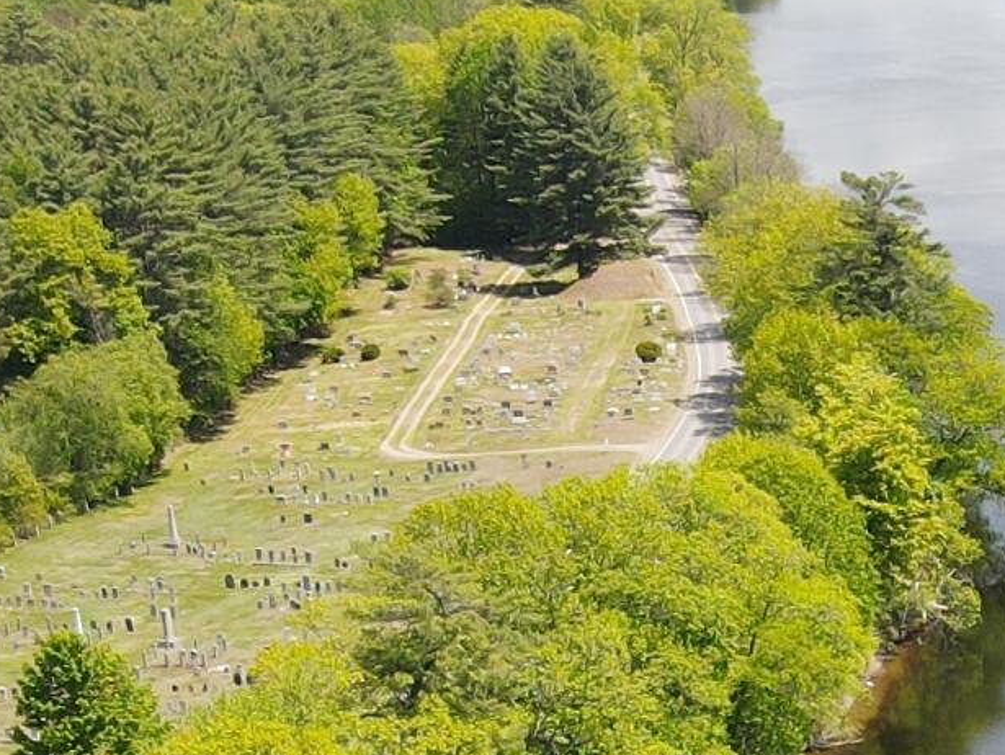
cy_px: 1245
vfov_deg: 11.9
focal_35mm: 117
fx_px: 3399
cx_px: 1255
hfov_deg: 16.1
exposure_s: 1/350
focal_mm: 4.5
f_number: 2.8
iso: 110
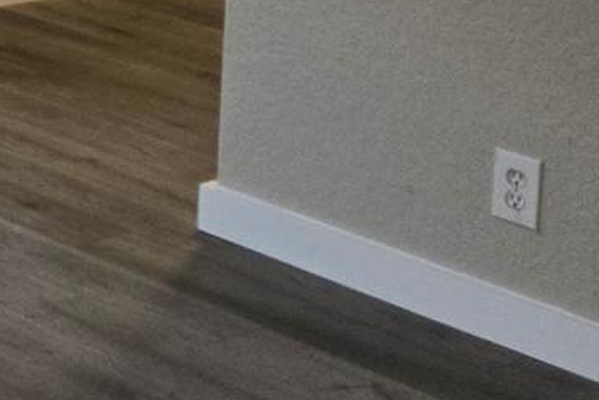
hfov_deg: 12.0
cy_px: -510
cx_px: -828
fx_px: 2297
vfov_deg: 9.1
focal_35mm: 138
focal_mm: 5.4
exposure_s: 1/120
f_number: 1.8
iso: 250
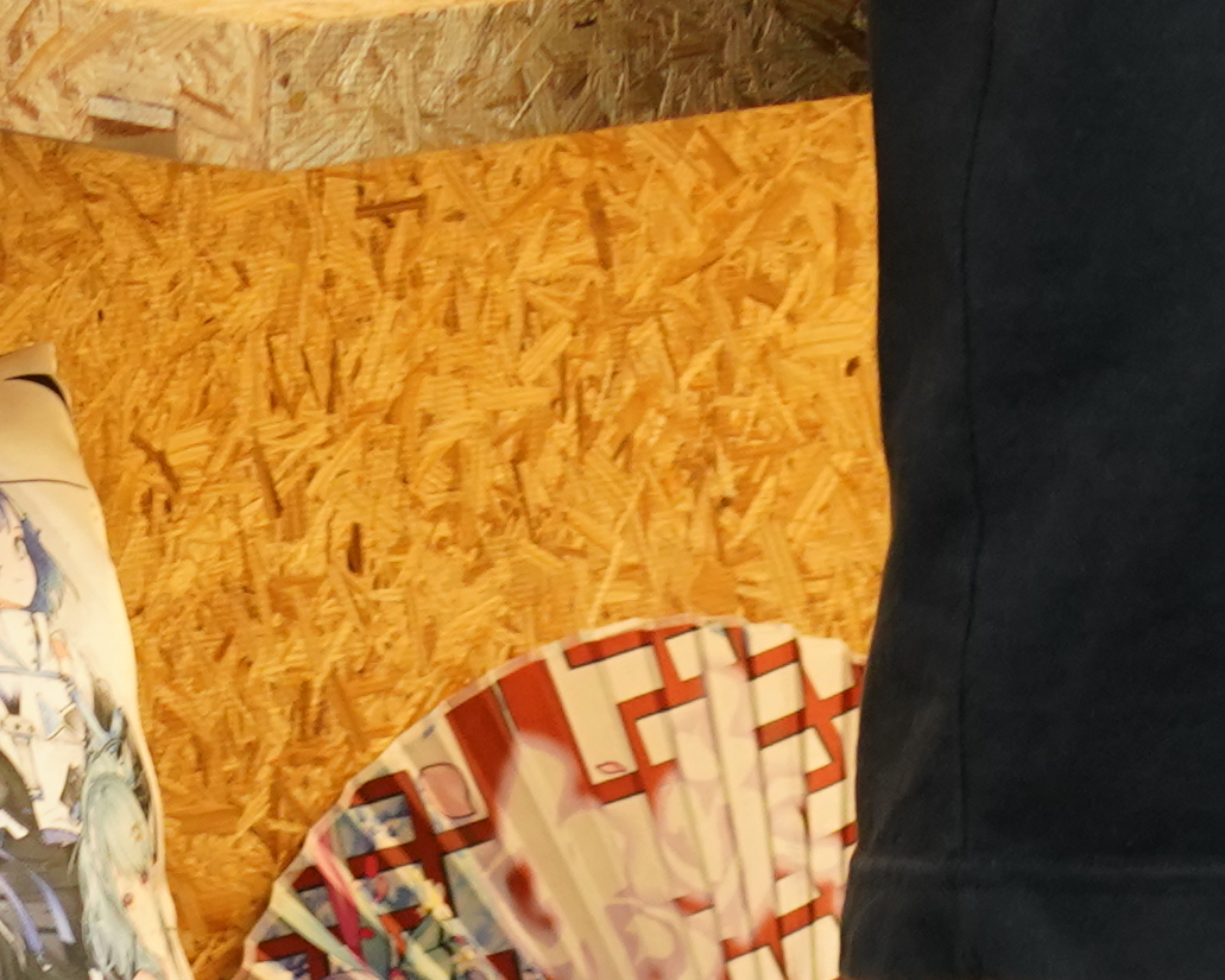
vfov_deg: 3.8
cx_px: 696
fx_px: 14431
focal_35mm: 398
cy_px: -1996
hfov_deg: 4.9
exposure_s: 1/50
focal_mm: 55
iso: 800
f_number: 3.5
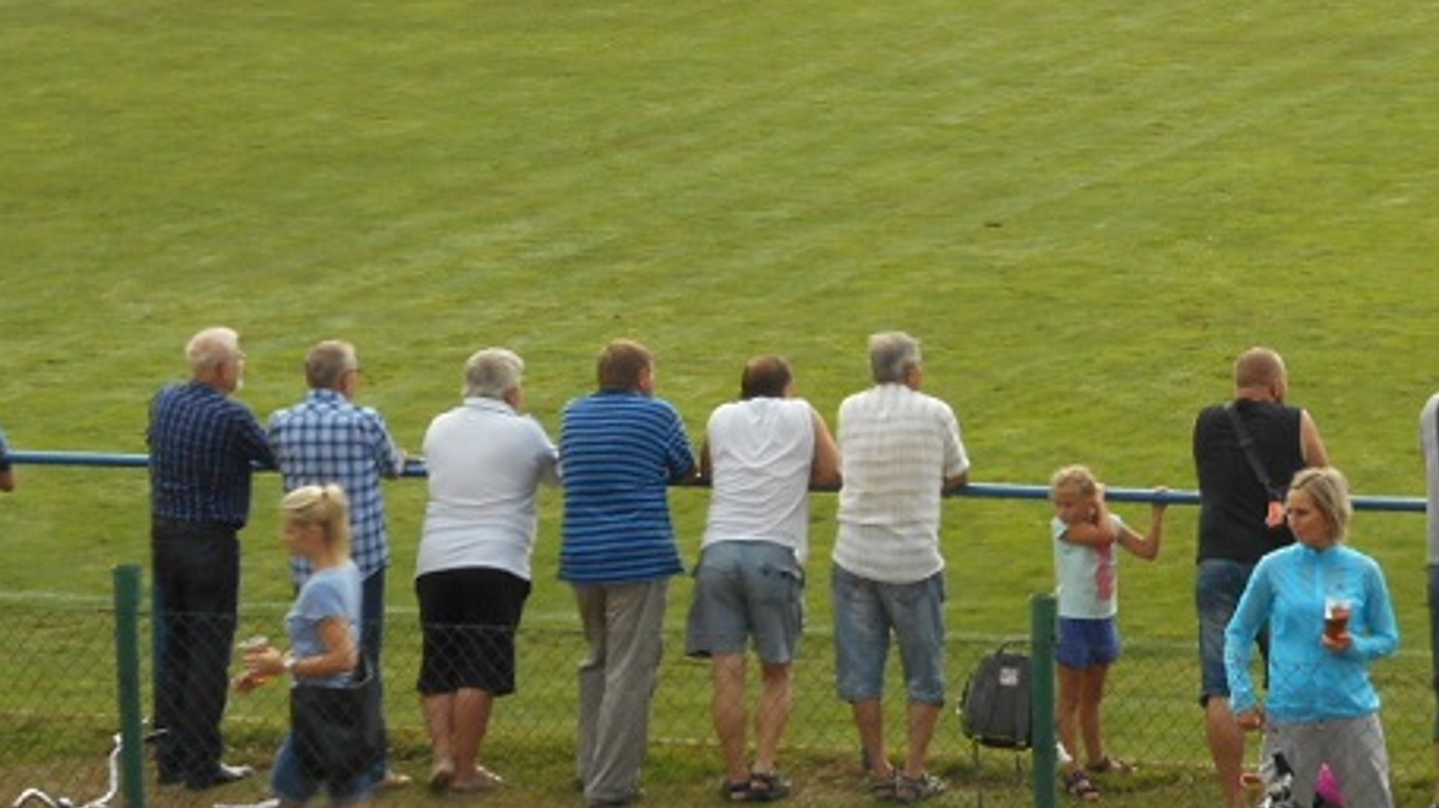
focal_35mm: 184
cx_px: 1521
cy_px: -76
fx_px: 7018
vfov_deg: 6.6
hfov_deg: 11.6
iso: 80
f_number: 5.5
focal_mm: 13.8
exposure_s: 1/60
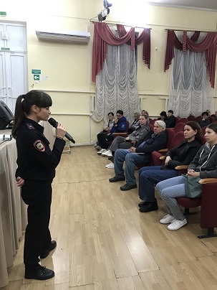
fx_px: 234
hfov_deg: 49.7
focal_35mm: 28
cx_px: 108
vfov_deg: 63.4
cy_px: 145
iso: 80
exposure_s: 1/17
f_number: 1.8
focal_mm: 3.99
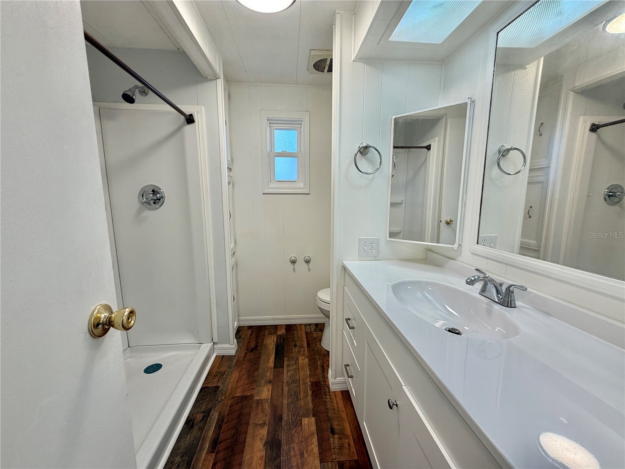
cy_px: 234
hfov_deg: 102.1
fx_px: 253
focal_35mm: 14
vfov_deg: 85.7
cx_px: 312
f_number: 2.2
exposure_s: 1/120
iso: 125
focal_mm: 2.22
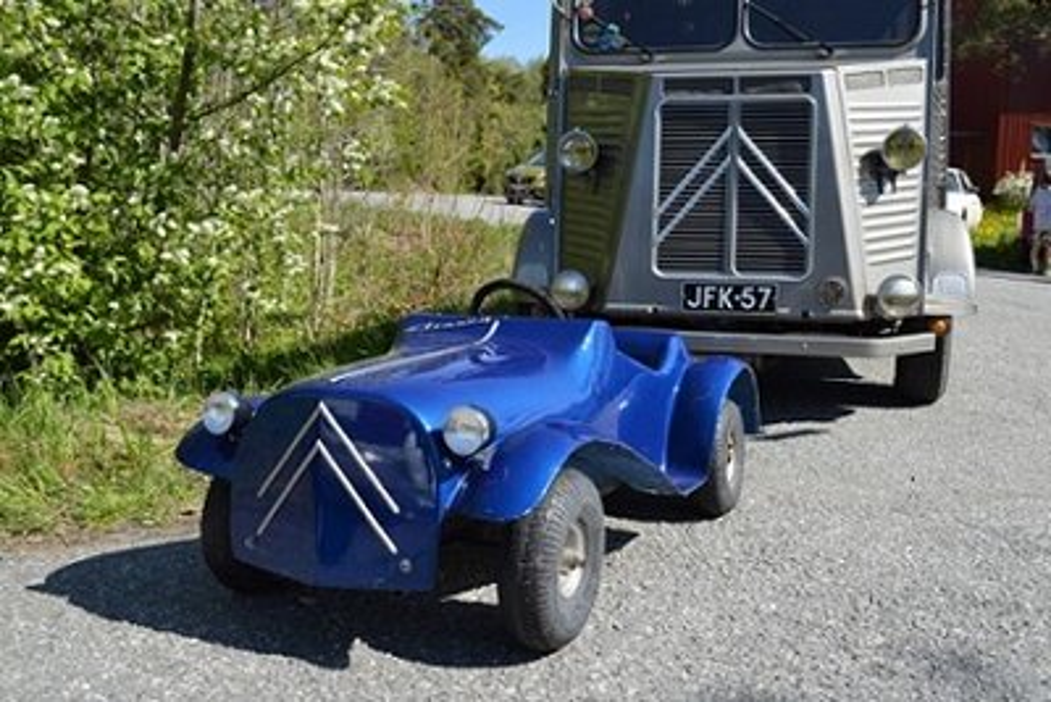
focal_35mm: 33
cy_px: 351
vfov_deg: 40.0
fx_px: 964
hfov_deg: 57.2
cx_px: 526
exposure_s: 1/200
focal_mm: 22
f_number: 7.1
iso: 100
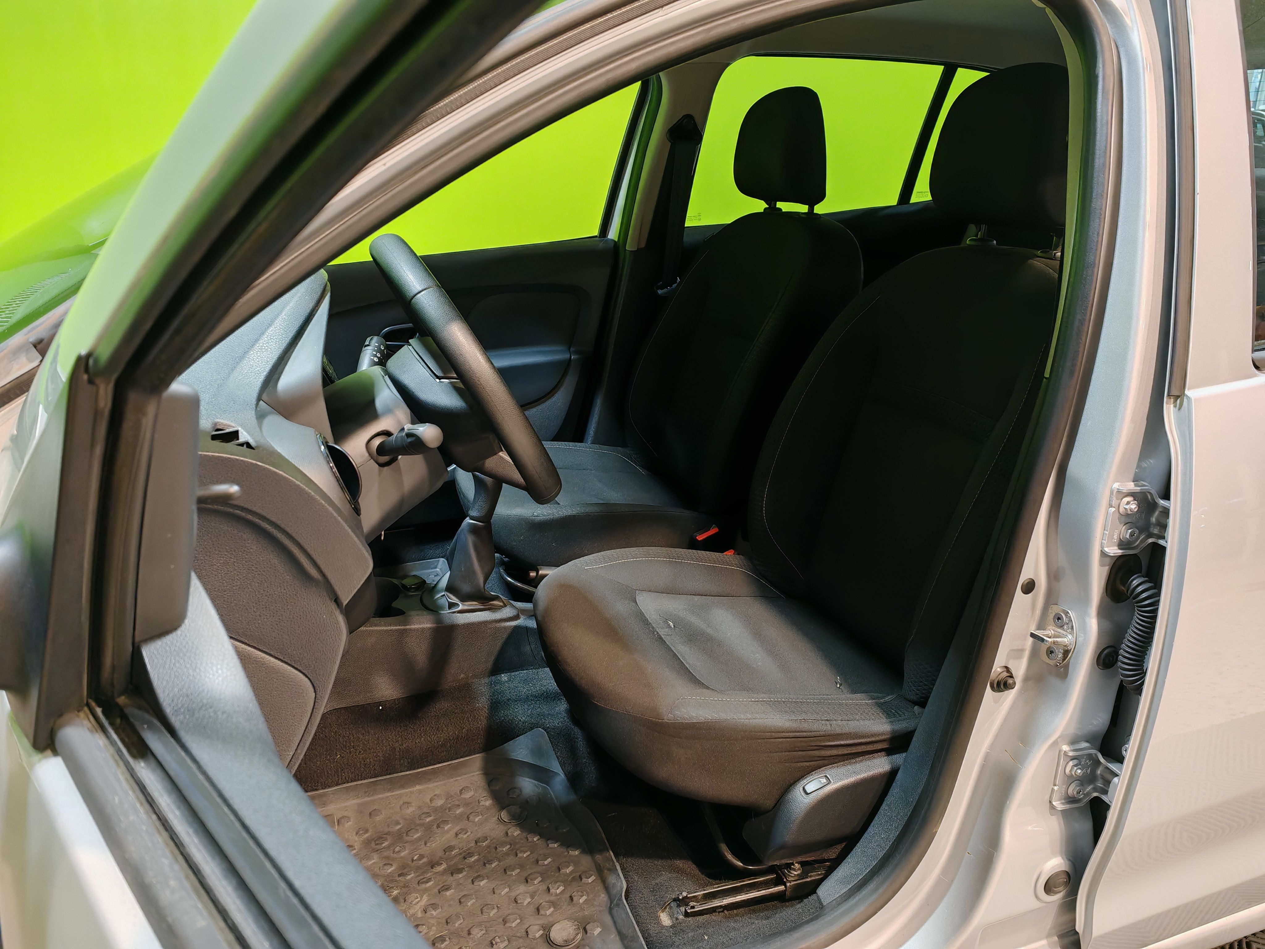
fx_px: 987
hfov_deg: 65.3
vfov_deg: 51.4
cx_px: 632
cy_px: 474
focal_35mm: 27
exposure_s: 1/100
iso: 320
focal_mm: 6.83
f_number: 2
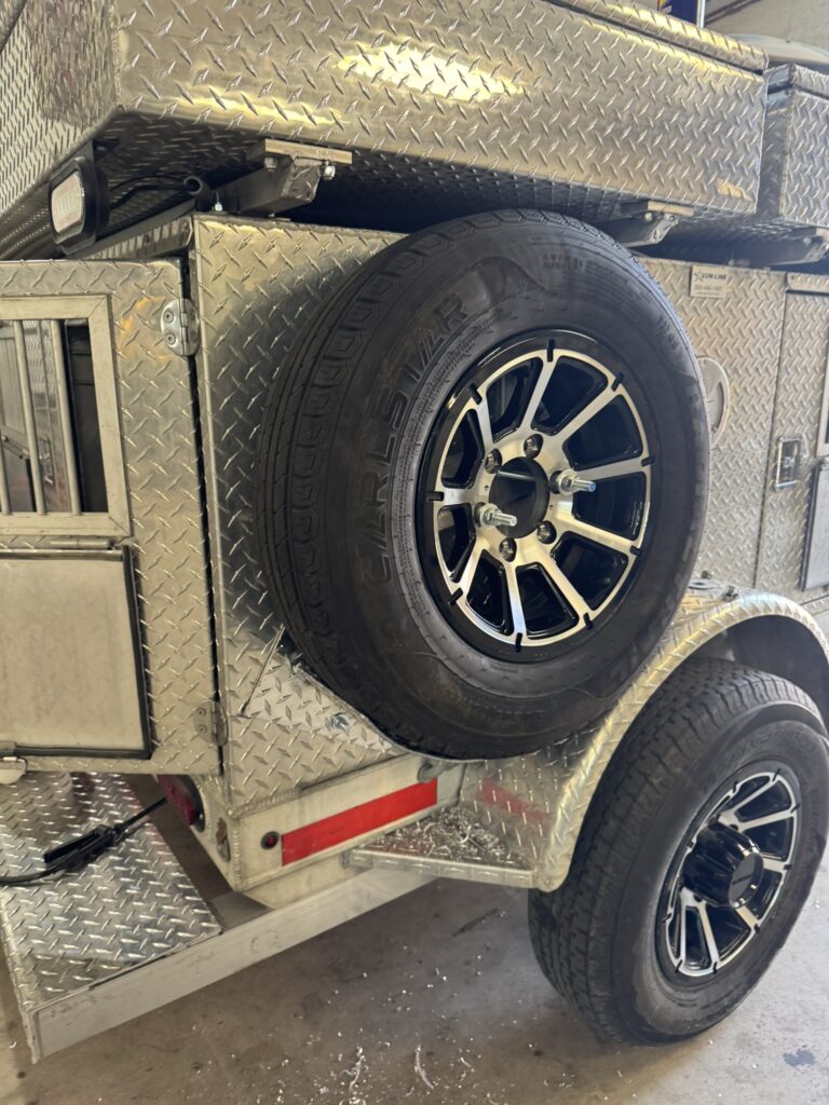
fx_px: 766
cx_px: 414
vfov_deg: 71.6
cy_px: 552
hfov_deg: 56.8
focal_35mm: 24
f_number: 1.78
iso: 200
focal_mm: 6.76
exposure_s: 1/60
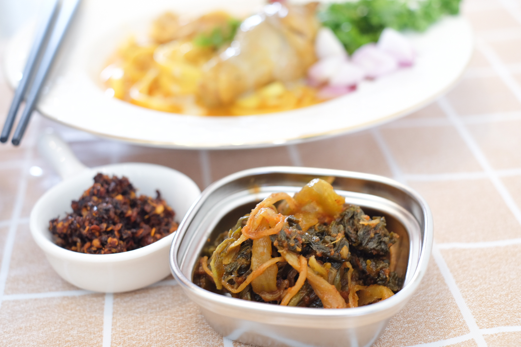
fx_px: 767
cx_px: 260
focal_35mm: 53
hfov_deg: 37.5
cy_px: 174
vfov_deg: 25.5
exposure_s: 1/25
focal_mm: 35
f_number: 3.6
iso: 500
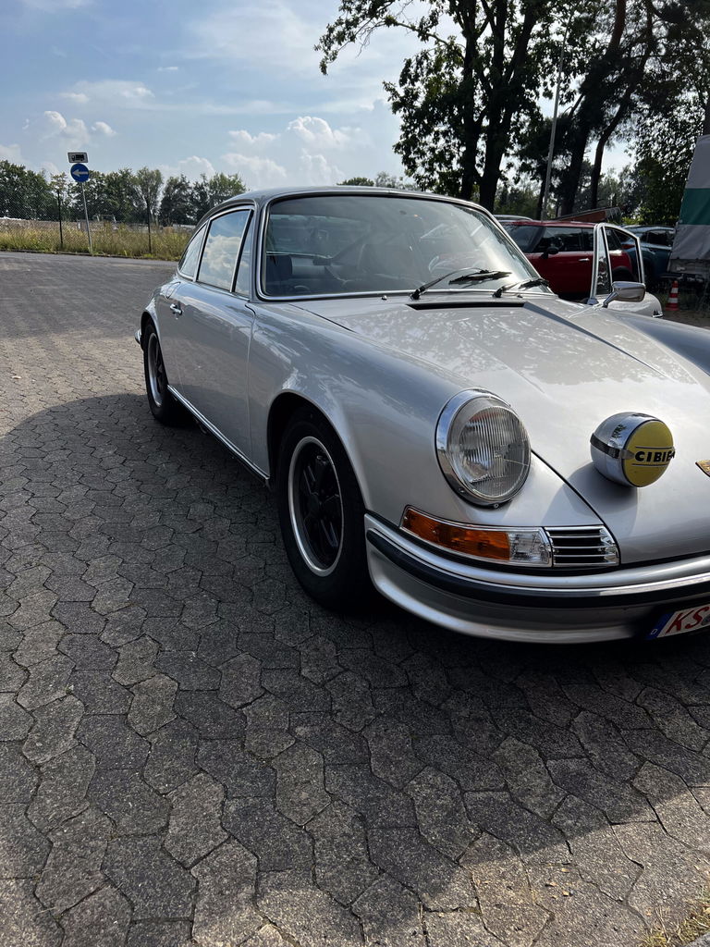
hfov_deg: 53.1
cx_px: 355
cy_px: 474
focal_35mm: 26
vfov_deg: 67.3
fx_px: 711
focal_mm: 5.7
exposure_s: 1/2632
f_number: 1.5
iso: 50
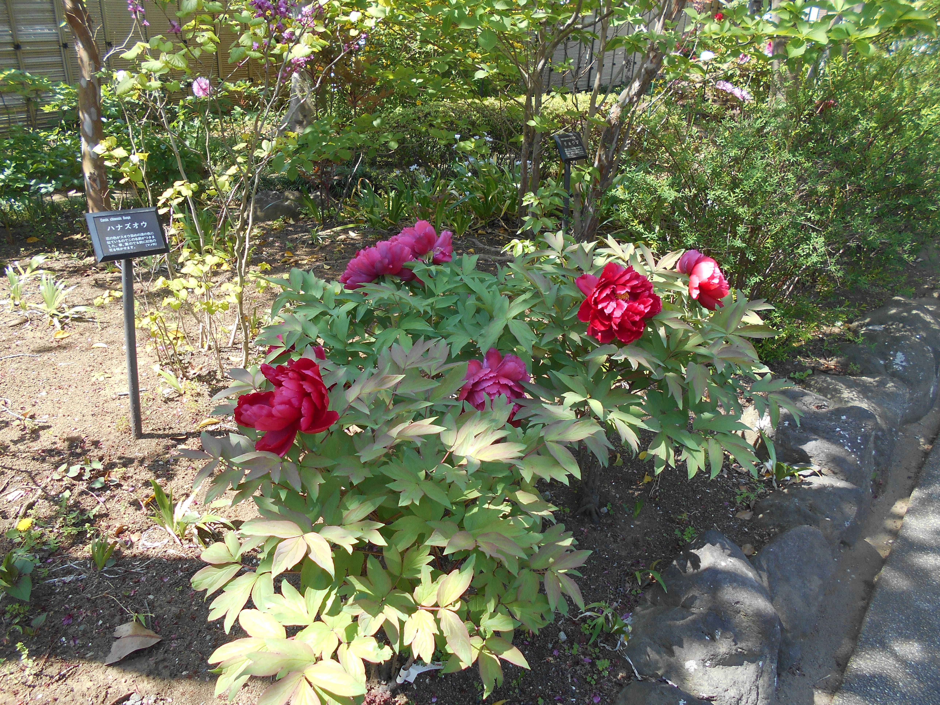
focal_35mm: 26
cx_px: 470
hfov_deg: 67.3
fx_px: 706
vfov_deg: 53.1
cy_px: 352
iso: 80
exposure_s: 1/160
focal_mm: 4.6
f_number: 3.2
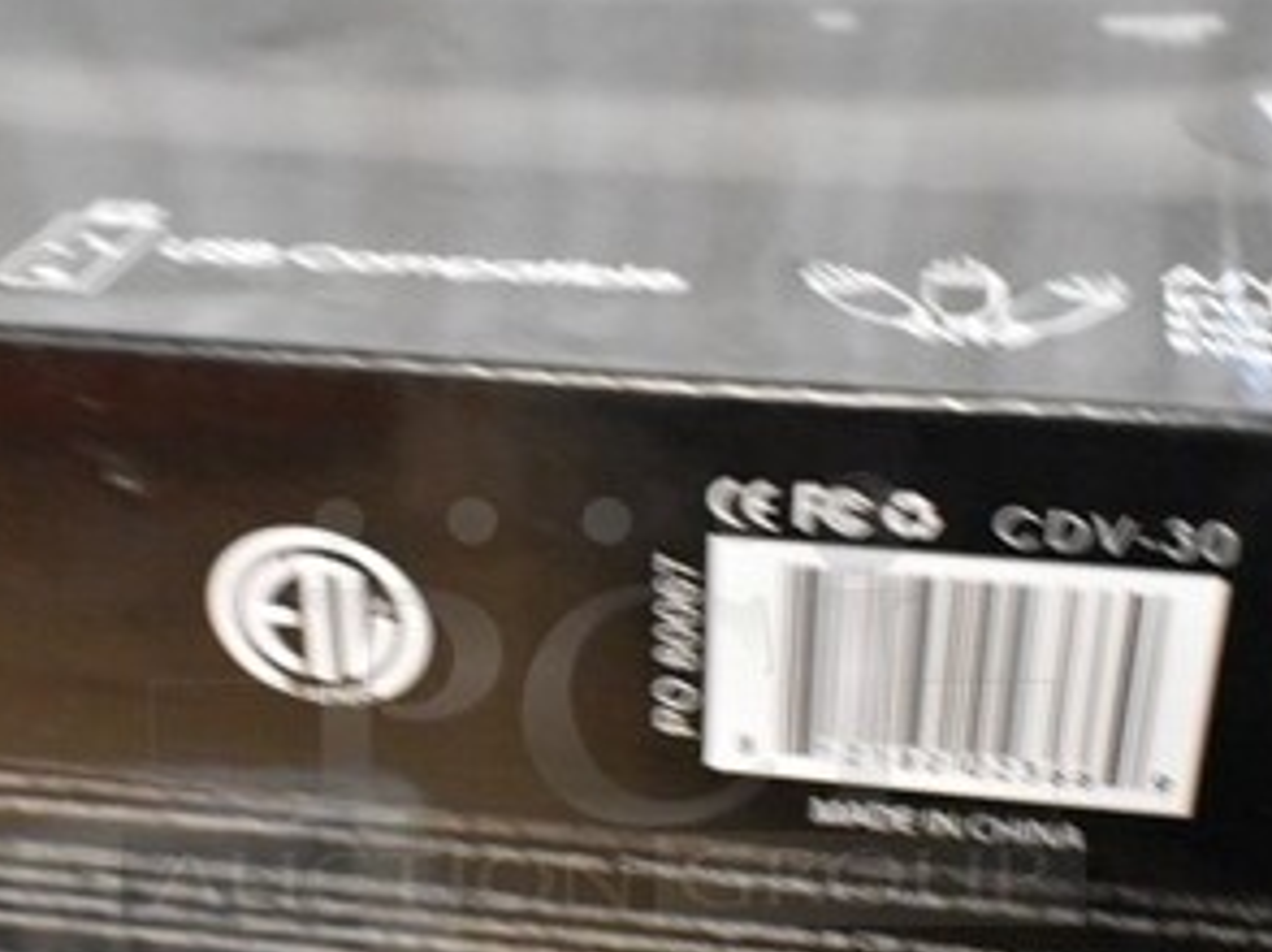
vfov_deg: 23.1
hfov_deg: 30.7
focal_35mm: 63
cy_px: 697
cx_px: 606
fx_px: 2313
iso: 8000
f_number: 5.6
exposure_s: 1/125
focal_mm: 21
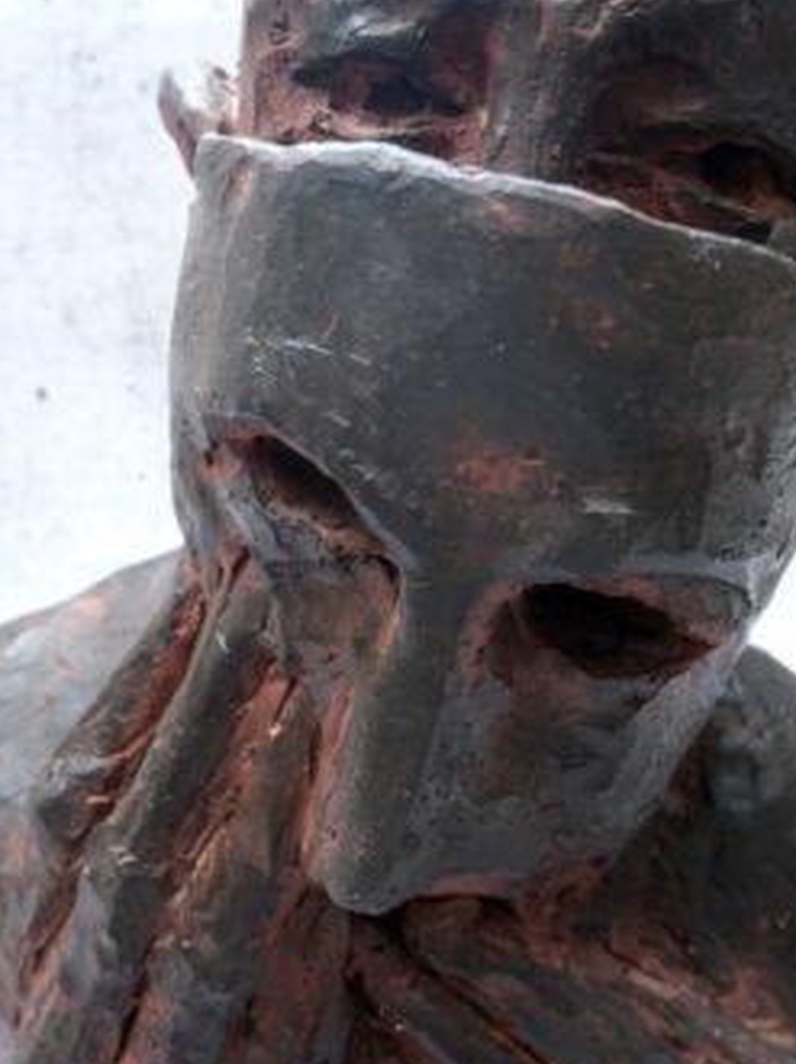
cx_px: 477
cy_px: 493
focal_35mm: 42
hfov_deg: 34.2
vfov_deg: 44.8
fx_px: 1289
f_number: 7.1
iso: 800
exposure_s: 1/250
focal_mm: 21.2
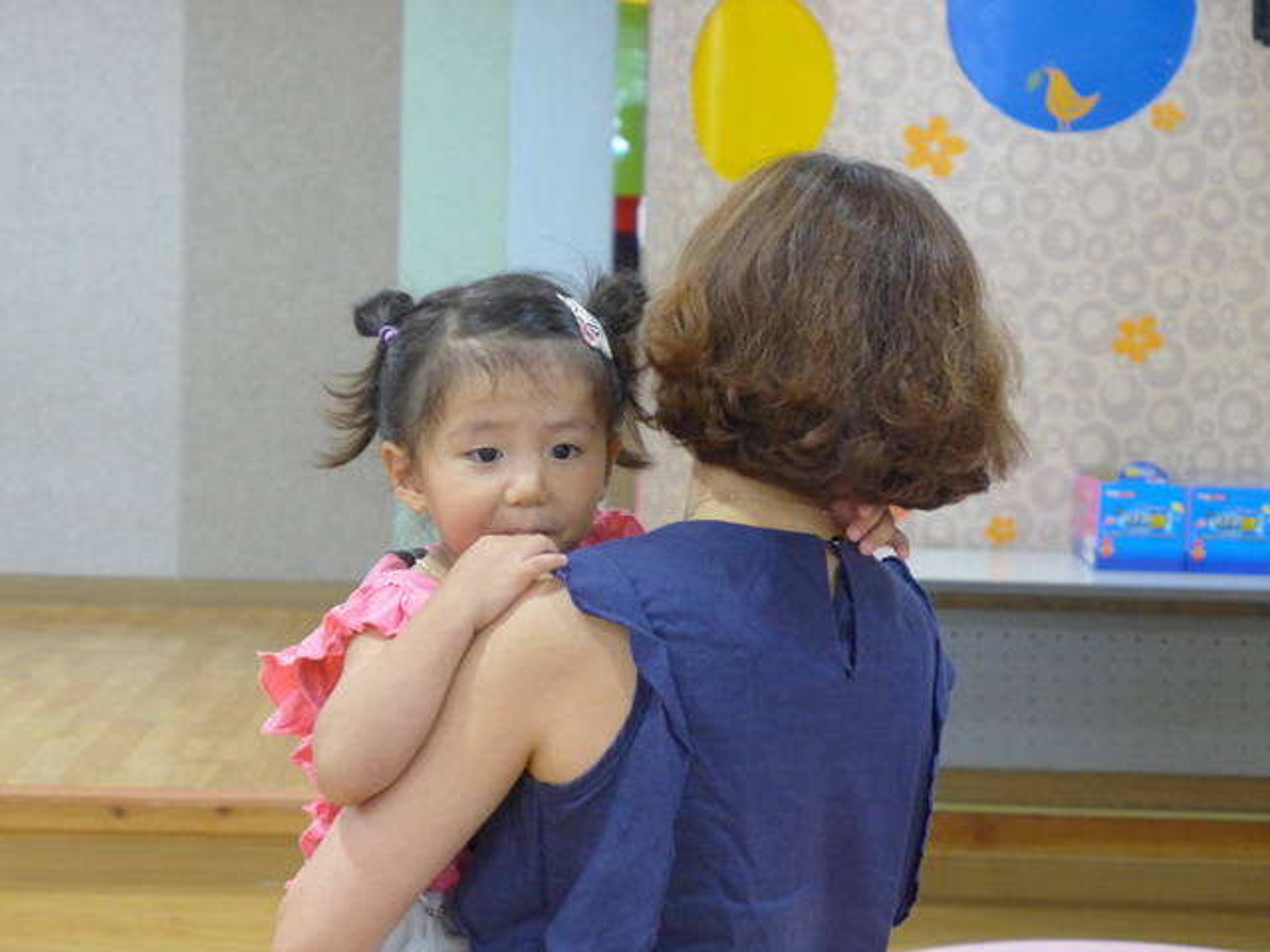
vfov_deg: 16.4
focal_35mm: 90
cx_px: 635
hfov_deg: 21.8
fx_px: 3302
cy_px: 476
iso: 800
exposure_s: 1/160
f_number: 2.3
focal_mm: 17.7
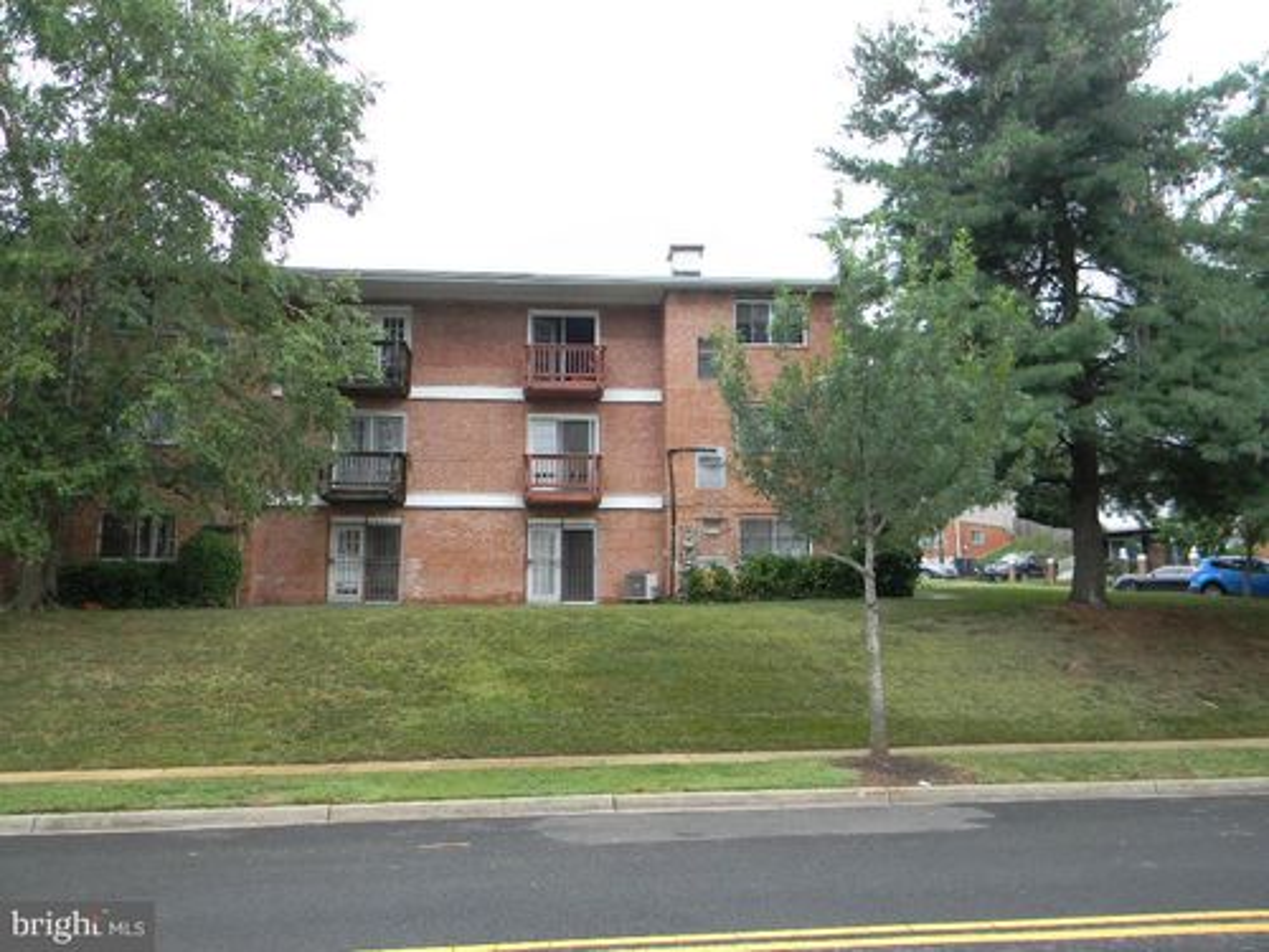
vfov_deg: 49.7
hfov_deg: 63.4
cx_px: 634
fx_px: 1026
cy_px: 476
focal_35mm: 28
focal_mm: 5
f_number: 3.5
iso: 80
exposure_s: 1/56
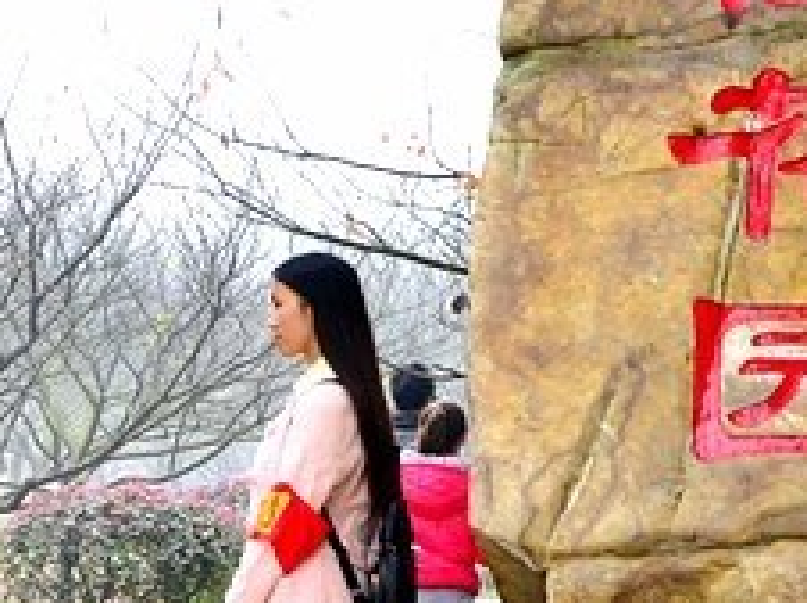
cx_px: 14
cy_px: 508
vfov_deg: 13.7
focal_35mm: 107
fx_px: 2492
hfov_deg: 18.0
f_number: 4.5
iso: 800
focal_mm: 28
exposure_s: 1/200
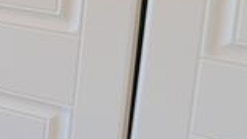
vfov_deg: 11.9
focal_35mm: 96
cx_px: -442
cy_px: -88
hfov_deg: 12.5
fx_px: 629
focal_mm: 14
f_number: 5
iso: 160
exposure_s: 1/100
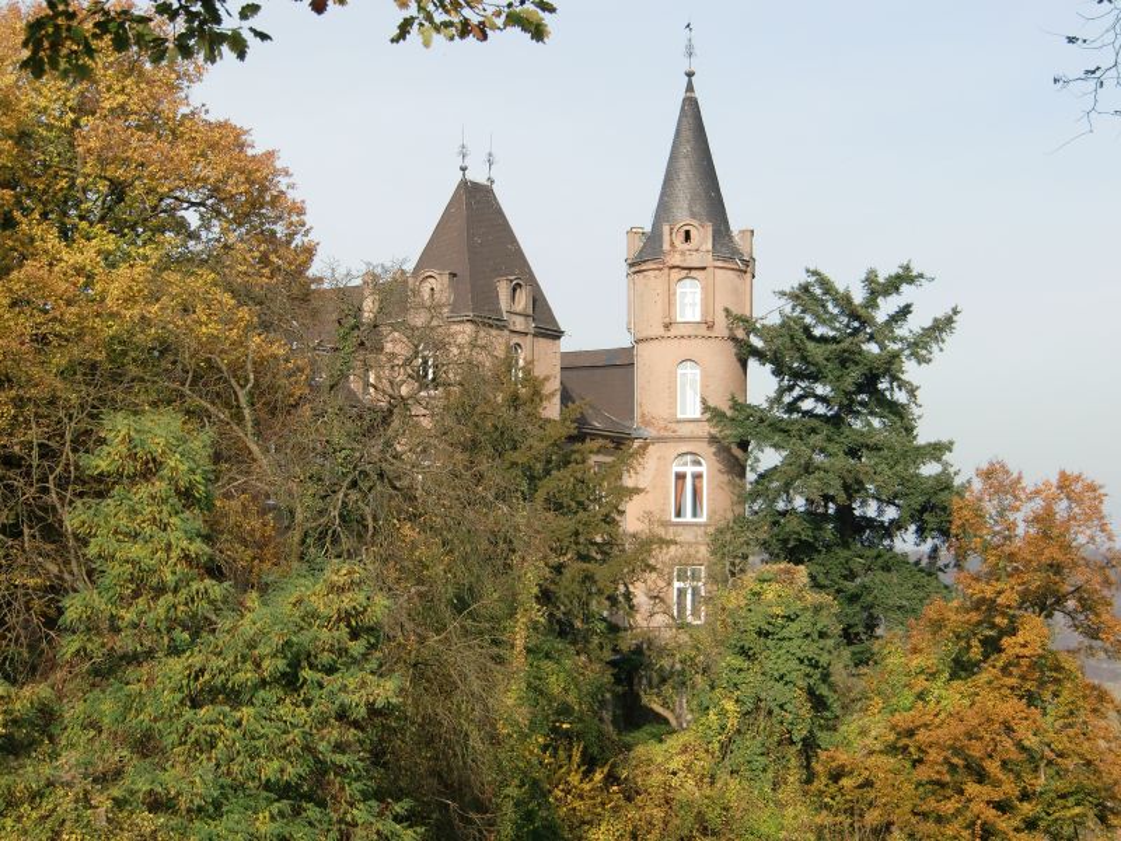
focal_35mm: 65
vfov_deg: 22.6
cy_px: 420
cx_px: 560
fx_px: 2105
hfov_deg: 29.8
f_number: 4.4
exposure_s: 1/320
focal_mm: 11.6
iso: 64
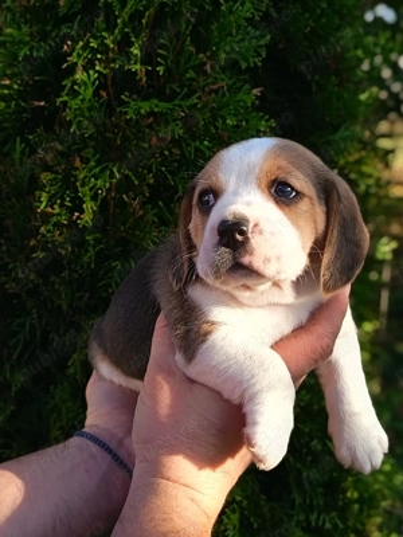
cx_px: 202
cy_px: 268
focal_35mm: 48
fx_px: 745
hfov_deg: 30.3
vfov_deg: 39.7
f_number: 4
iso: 100
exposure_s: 1/211
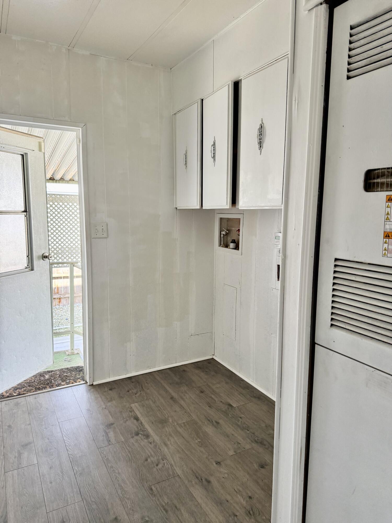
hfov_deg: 56.8
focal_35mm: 24
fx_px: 362
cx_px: 196
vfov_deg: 71.6
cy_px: 262
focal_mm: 6.76
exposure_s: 1/95
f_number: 1.78
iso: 200
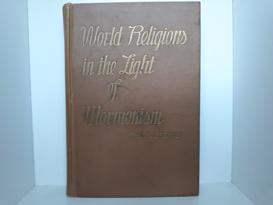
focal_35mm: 28
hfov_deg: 63.4
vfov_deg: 49.7
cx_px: 136
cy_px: 102
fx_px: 221
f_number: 1.7
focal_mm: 3.7
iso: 50
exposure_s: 1/40
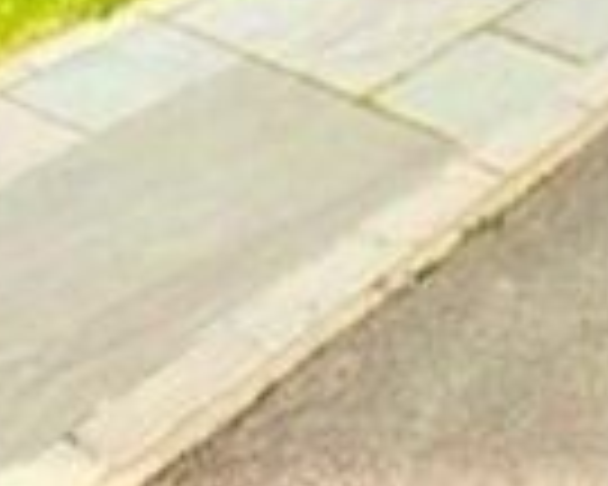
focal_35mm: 71
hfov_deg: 20.0
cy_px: -691
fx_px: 1278
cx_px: 1072
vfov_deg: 14.3
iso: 50
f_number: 2.2
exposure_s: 1/2304
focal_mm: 2.22
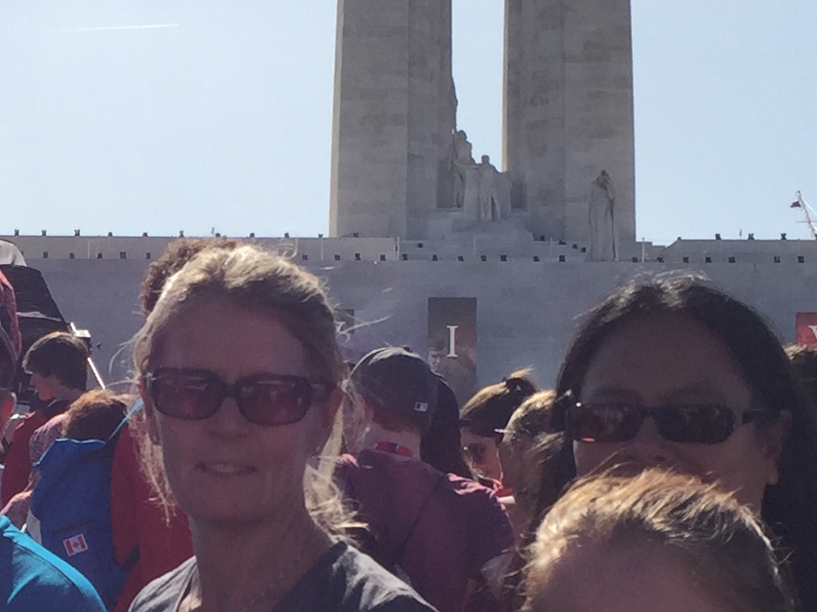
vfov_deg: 13.0
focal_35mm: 113
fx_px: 2666
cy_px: 573
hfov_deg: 17.1
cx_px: 9
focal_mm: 4.15
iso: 32
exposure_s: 1/3049
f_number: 2.2
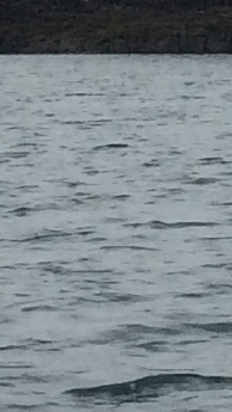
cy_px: -207
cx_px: 903
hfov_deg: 3.8
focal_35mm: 299
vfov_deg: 7.1
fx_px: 3271
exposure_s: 1/4566
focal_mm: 4.15
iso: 32
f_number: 2.2
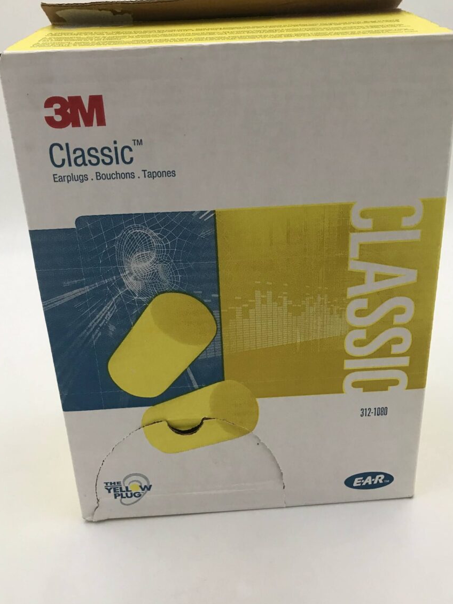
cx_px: 237
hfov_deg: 42.9
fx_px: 576
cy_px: 313
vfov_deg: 55.3
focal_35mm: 33
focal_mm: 3.99
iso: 25
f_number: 1.8
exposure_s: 1/30
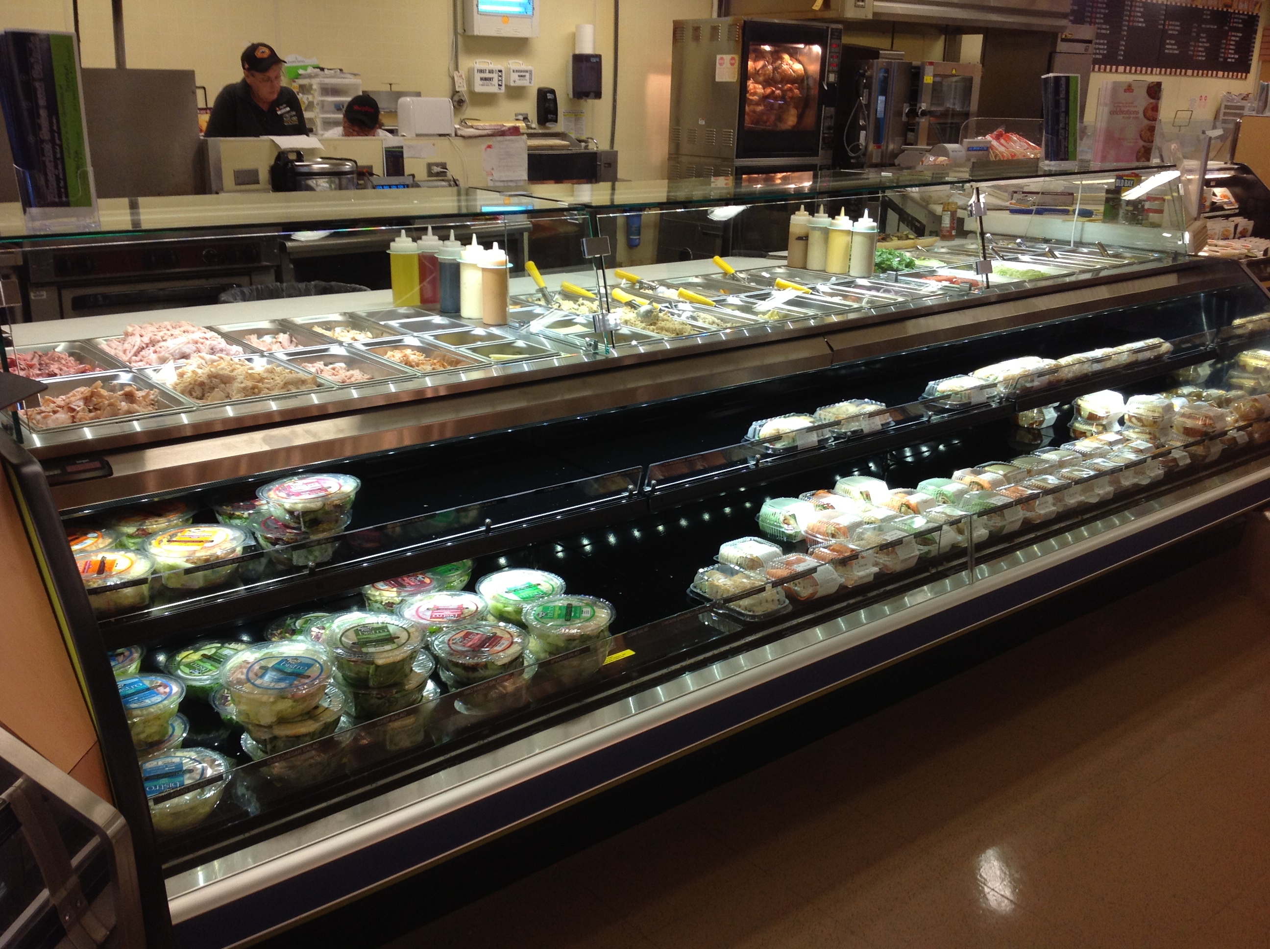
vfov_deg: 40.6
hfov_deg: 52.7
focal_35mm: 35
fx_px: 1282
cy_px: 474
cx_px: 635
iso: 64
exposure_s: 1/40
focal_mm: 4.28
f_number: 2.4
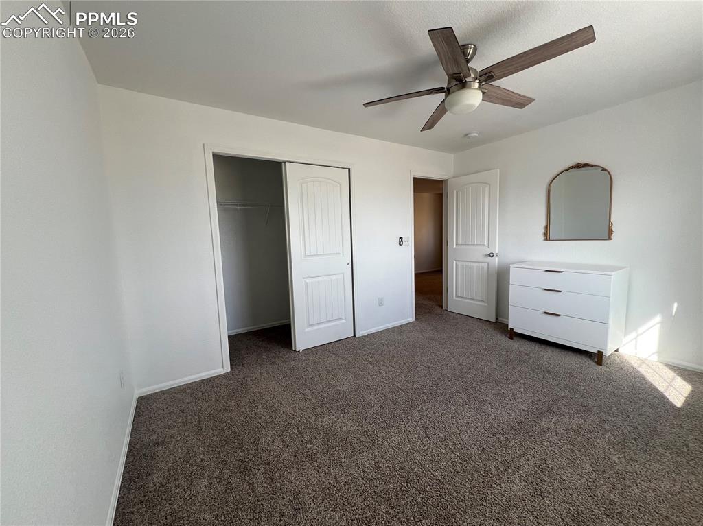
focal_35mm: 13
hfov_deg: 106.2
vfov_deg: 89.9
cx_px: 352
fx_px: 264
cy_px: 263
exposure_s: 1/99
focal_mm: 1.57
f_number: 1.8
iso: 40
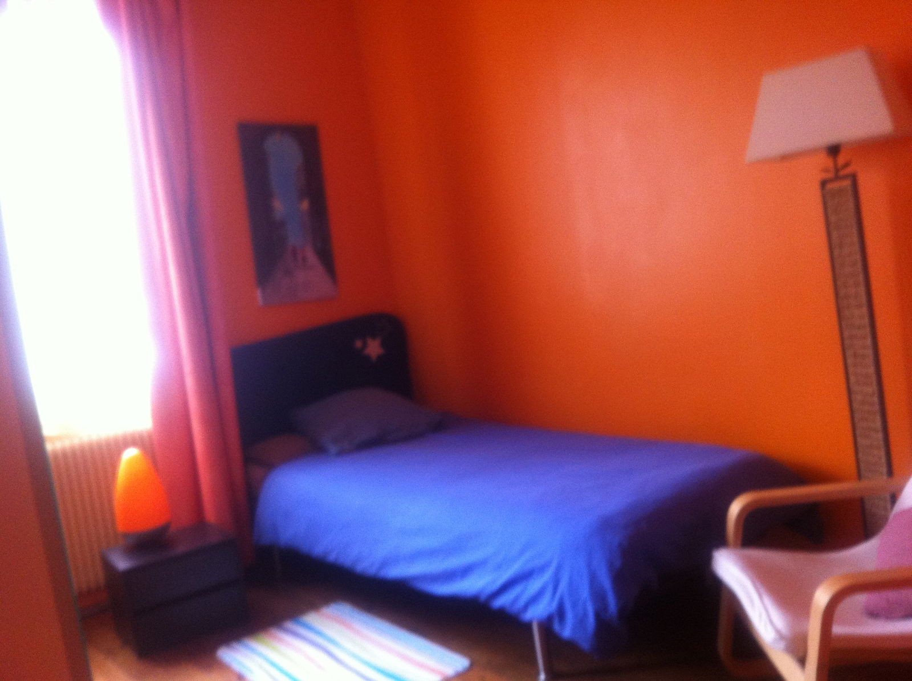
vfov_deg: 40.6
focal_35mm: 35
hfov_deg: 52.7
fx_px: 921
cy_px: 340
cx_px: 456
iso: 200
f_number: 2.8
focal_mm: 3.85
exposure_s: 1/15
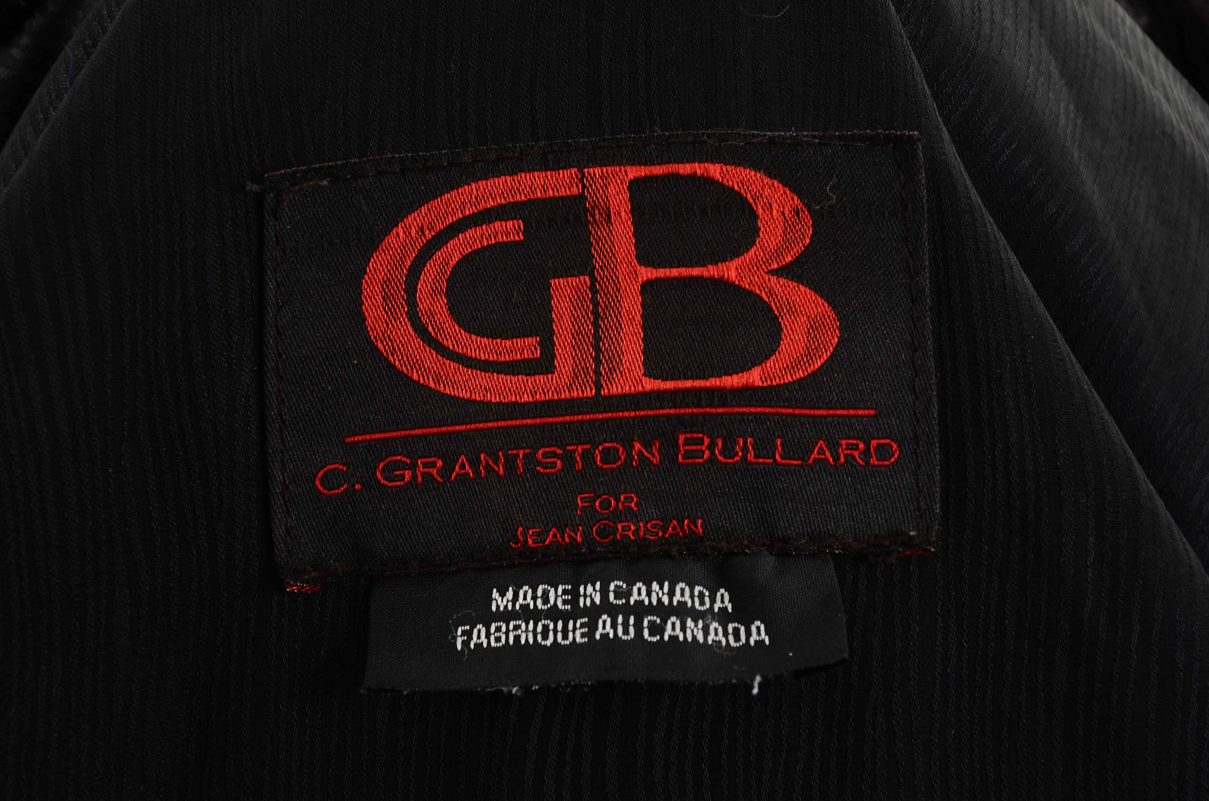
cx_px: 604
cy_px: 400
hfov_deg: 18.2
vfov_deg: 12.1
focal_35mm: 112
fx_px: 3770
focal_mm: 75
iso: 160
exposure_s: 1/80
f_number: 8
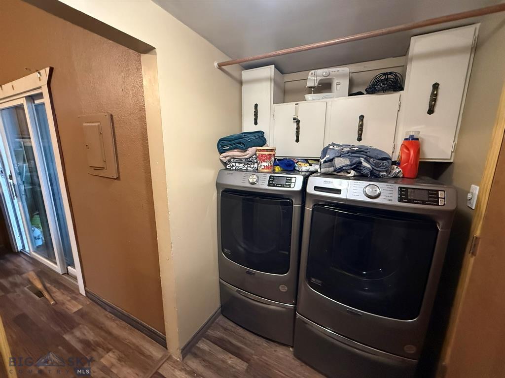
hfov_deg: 102.1
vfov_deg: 85.7
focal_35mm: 14
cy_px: 189
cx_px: 252
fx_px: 204
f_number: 2.2
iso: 640
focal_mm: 2.22
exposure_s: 1/60
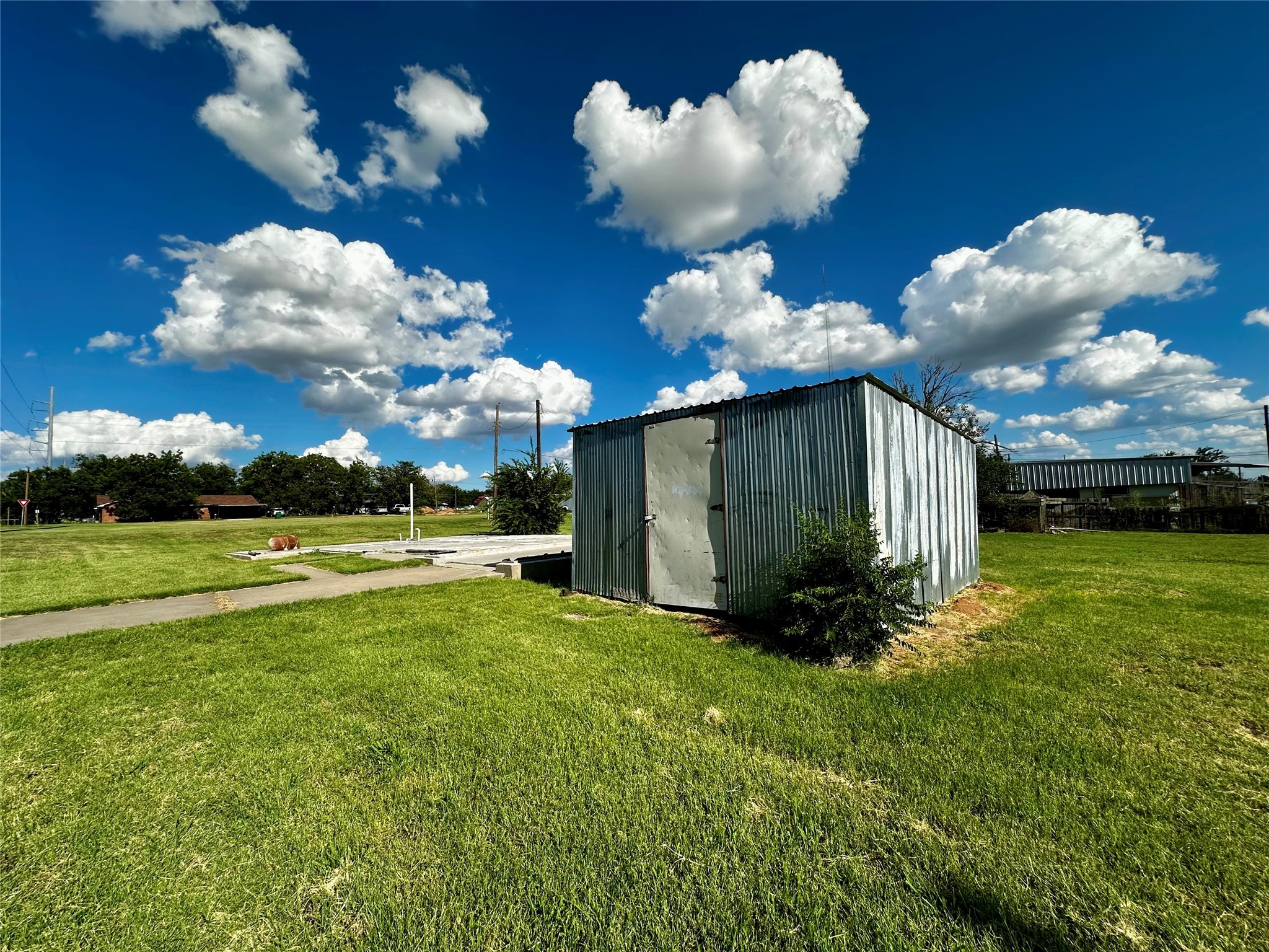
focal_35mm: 14
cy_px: 476
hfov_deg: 102.1
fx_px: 513
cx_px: 634
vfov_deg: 85.7
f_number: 2.2
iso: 50
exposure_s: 1/3040
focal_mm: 2.22
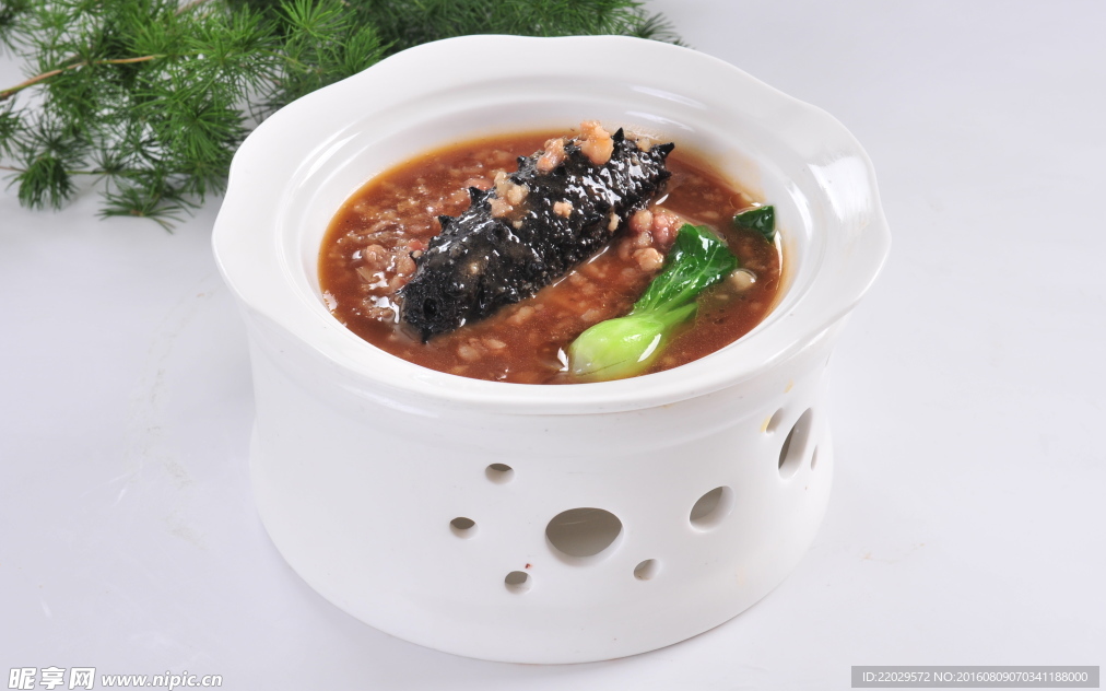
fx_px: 2049
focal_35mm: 68
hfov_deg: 30.2
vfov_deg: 19.1
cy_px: 327
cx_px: 551
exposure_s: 1/125
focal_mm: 44
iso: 200
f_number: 11
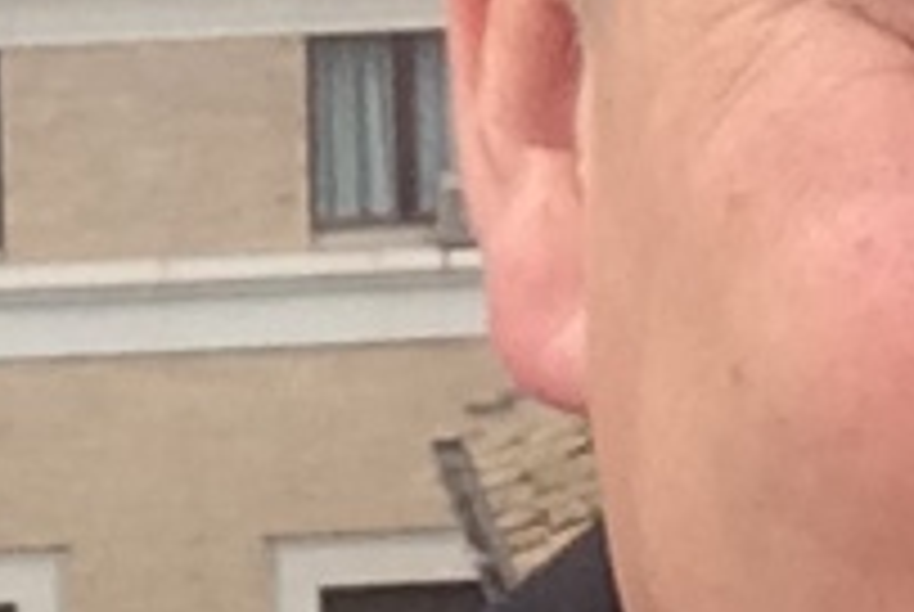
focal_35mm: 203
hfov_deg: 10.1
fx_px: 5161
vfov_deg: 6.7
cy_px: -441
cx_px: 338
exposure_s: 1/525
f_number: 2.4
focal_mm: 2.15
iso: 50
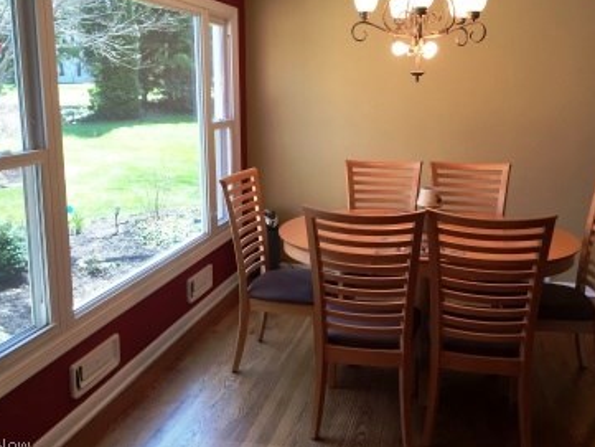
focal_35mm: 36
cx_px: 318
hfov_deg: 51.3
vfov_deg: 39.5
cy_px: 180
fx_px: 619
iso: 50
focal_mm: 4.15
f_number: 2.2
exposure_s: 1/120
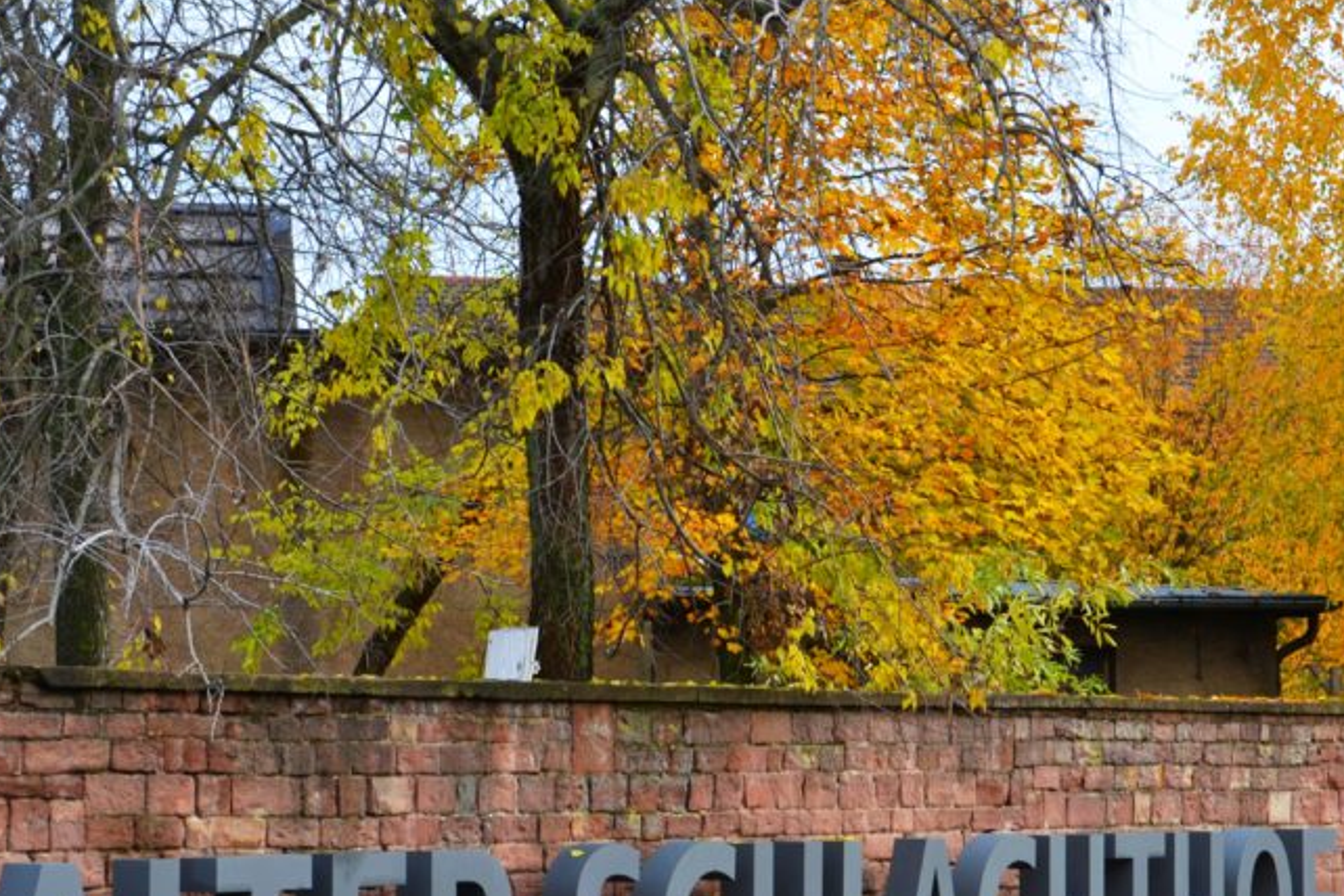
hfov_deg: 18.6
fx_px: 4106
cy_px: 669
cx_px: 777
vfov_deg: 12.4
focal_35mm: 110
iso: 180
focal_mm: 46
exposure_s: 1/125
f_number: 5.6
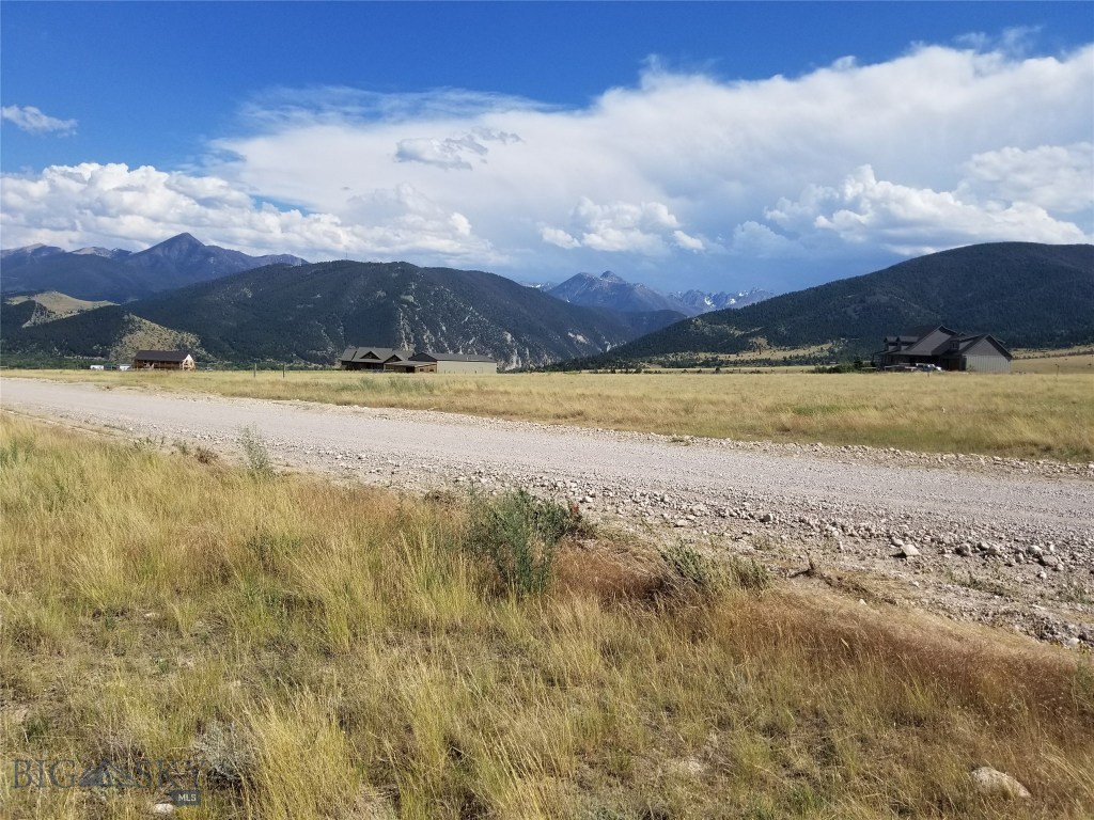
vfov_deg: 53.1
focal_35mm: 26
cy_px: 410
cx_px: 547
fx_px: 822
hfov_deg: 67.3
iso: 50
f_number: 1.7
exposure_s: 1/3688
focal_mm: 4.25
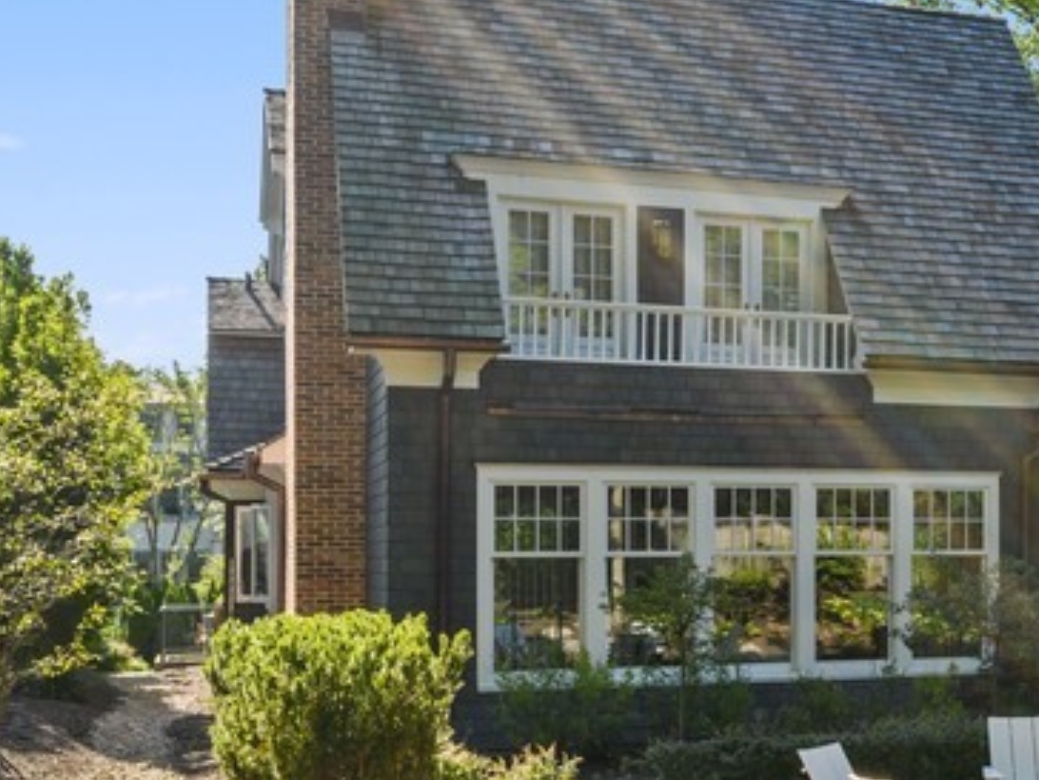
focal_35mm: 58
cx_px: 1139
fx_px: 1746
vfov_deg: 25.0
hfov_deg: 29.8
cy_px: 540
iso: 200
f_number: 9.5
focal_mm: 24.5
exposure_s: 1/90
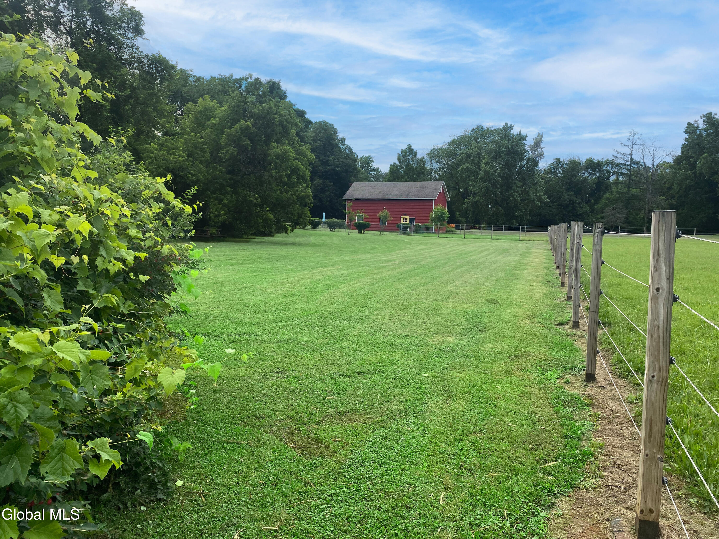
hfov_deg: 67.3
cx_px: 360
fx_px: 540
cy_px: 270
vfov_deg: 53.1
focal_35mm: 26
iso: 32
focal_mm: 4.25
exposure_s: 1/767
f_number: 1.8
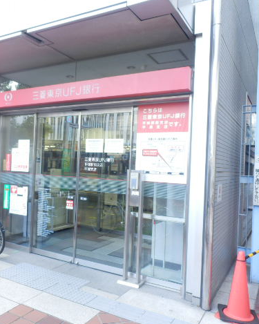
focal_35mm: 32
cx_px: 86
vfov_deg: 55.7
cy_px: 161
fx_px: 307
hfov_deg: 45.1
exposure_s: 1/30
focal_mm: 4.2
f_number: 3
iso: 80
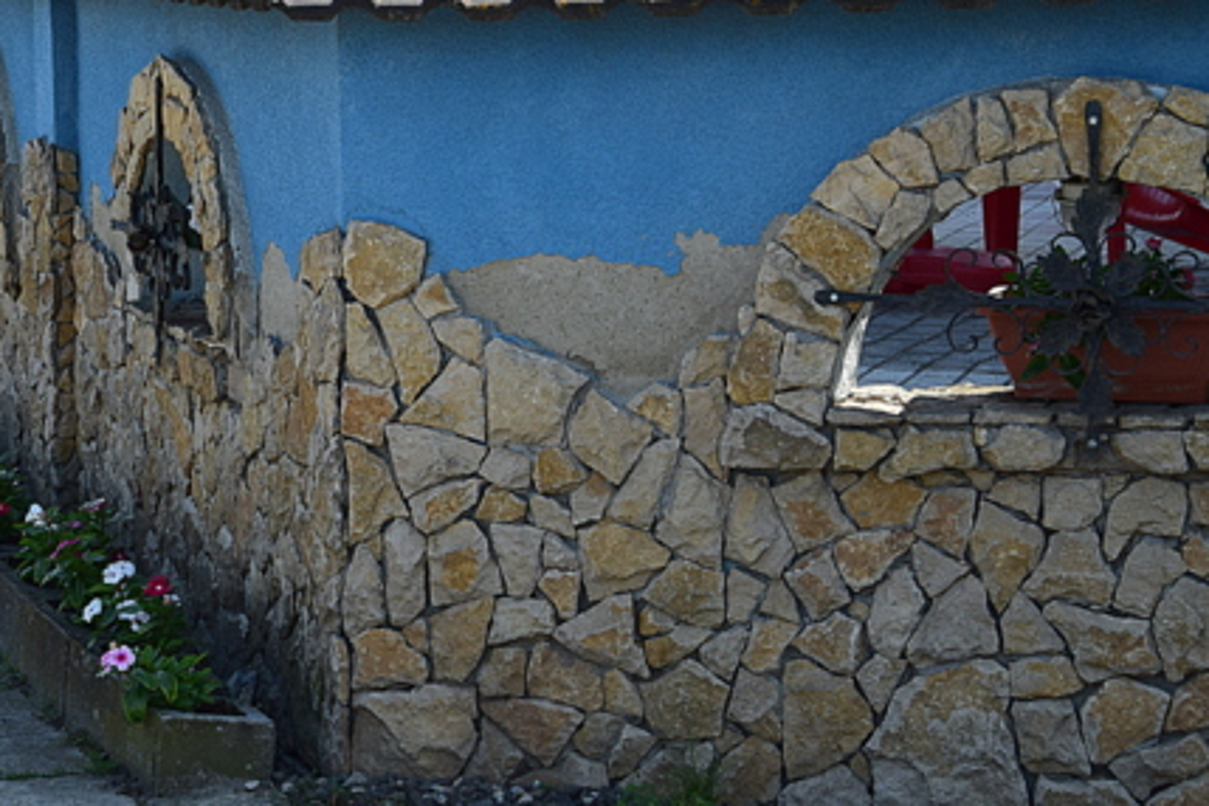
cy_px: 214
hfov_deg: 16.1
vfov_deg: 10.9
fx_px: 4229
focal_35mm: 126
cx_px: 155
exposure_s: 1/320
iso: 400
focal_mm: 45
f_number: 10
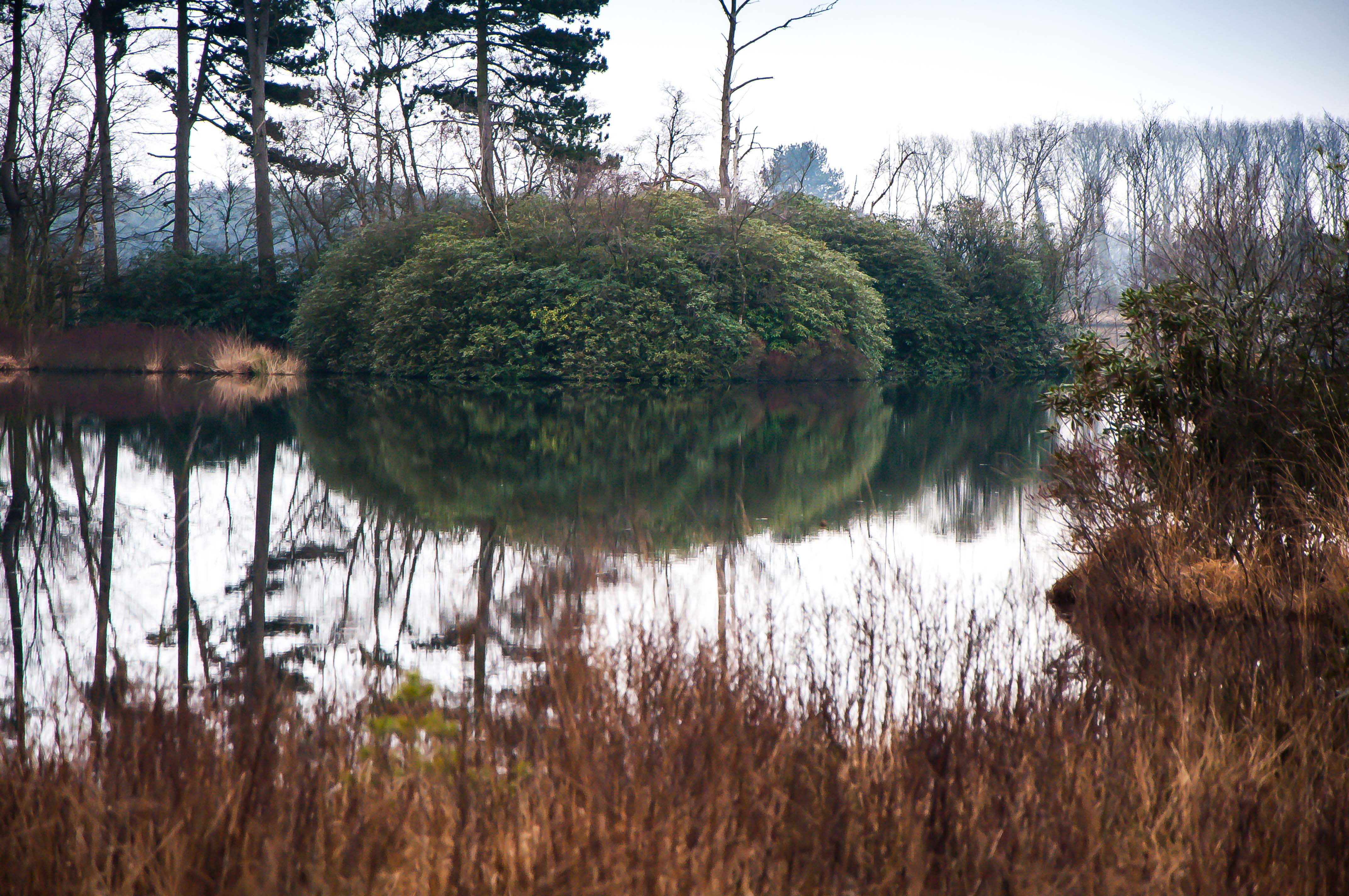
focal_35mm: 158
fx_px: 5895
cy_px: 448
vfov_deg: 8.7
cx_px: 674
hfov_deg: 13.1
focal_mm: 105
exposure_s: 1/500
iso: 200
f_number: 5.6
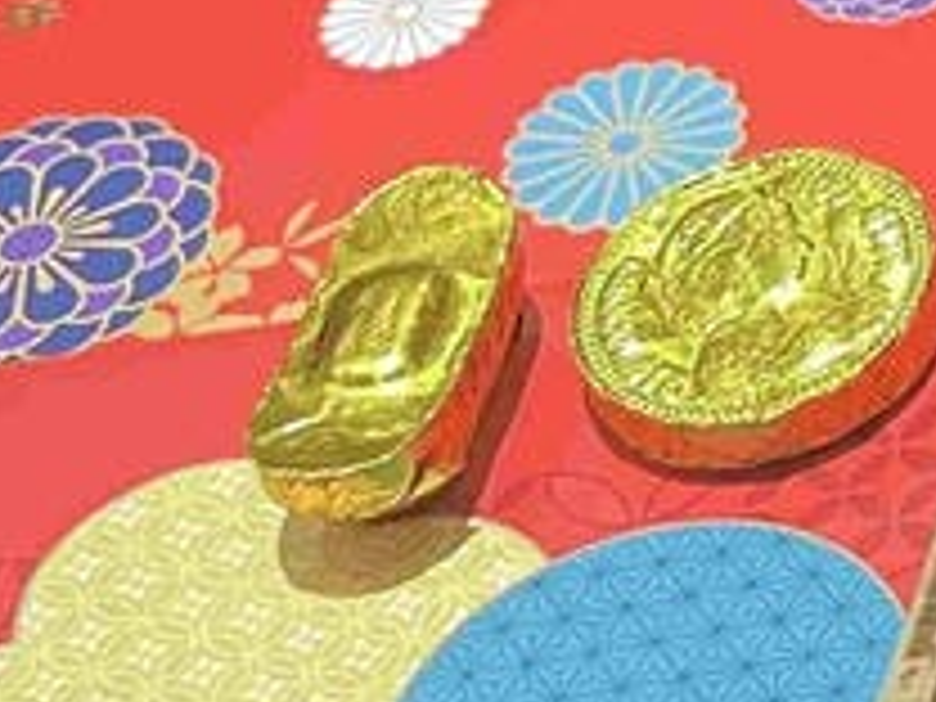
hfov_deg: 11.2
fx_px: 4056
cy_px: -540
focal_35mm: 150
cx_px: 2160
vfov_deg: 9.4
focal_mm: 5.7
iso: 125
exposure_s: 1/60
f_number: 1.5
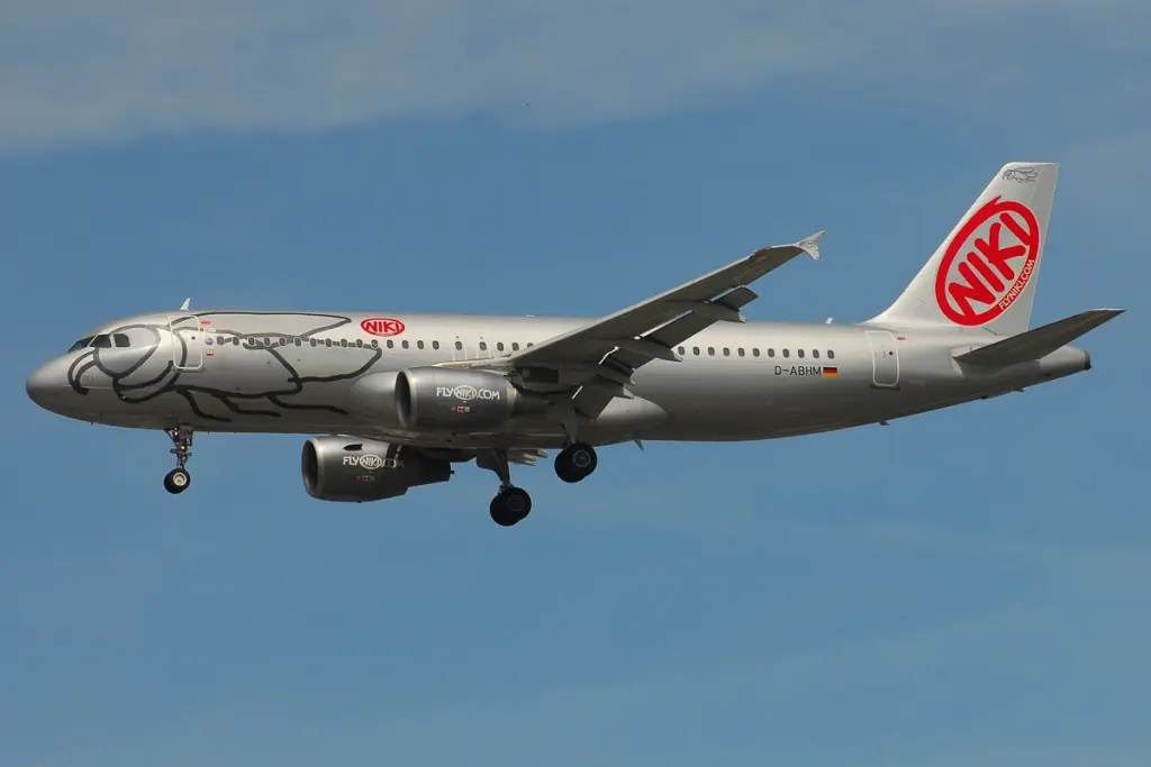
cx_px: 576
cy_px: 384
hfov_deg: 7.6
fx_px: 8633
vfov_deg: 5.1
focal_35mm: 270
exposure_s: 1/800
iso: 200
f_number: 8
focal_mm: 180
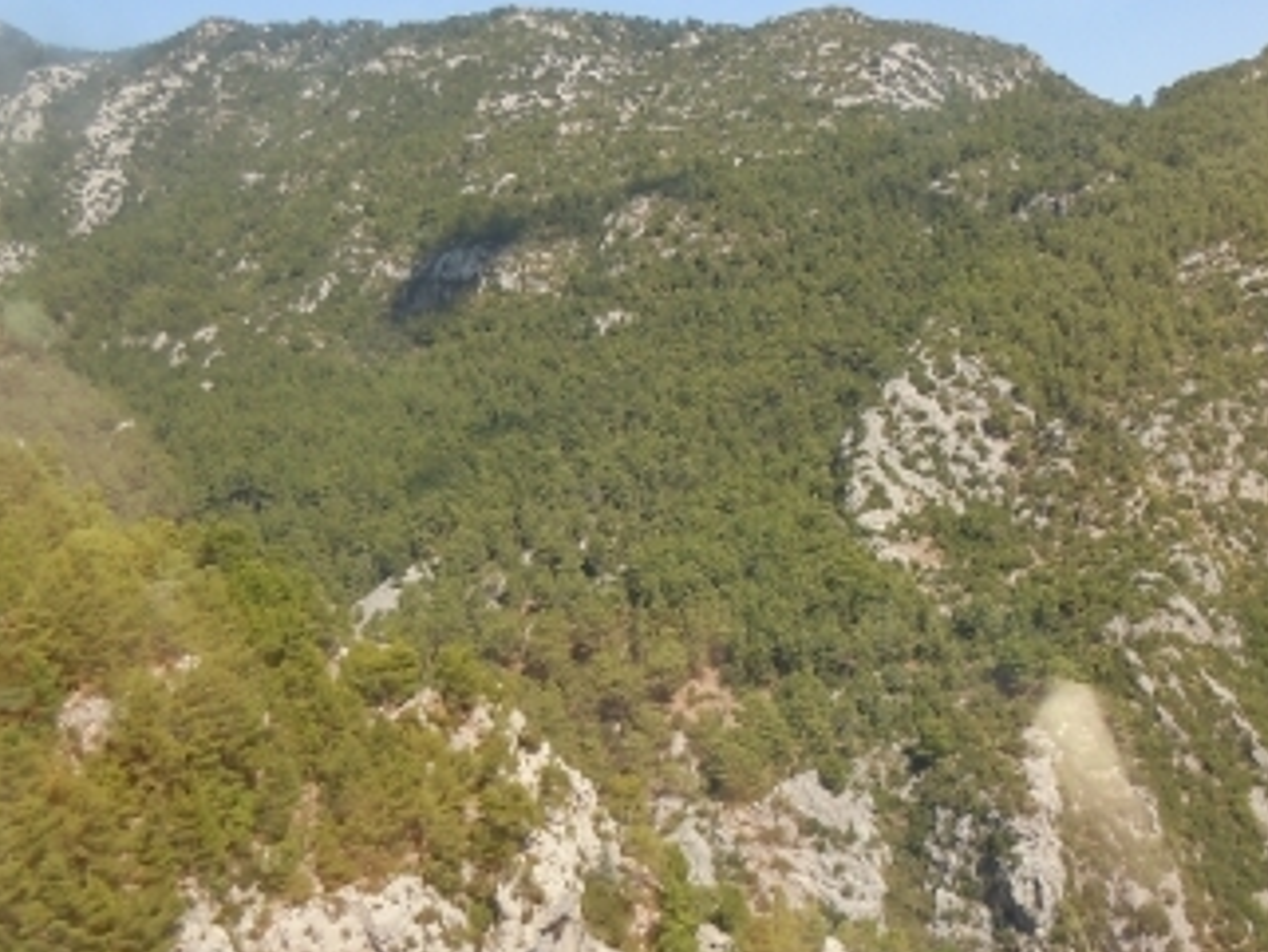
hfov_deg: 34.3
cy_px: 569
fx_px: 2052
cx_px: 640
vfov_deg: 26.1
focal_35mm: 56
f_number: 3.5
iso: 100
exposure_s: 1/320
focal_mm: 5.4
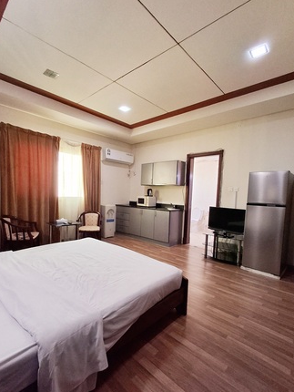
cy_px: 205
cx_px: 143
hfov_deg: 74.8
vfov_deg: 90.9
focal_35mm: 17
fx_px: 192
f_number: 2.2
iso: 250
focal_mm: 1.64
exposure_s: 1/50
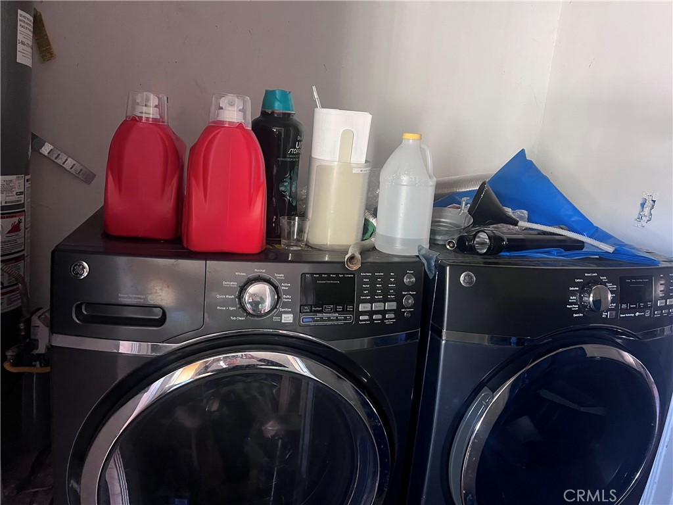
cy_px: 252
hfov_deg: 67.3
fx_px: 505
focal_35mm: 26
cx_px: 336
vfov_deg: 53.1
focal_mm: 5.7
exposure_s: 1/36
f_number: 1.5
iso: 640
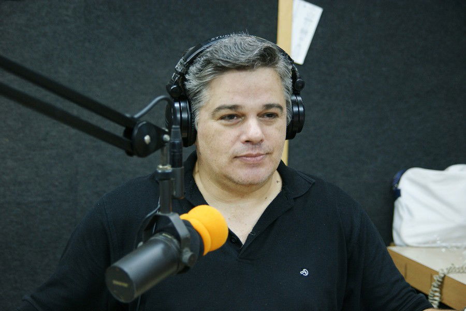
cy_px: 156
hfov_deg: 33.4
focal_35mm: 60
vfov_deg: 22.6
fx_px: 777
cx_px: 233
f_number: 2.8
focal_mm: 40
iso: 400
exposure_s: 1/20
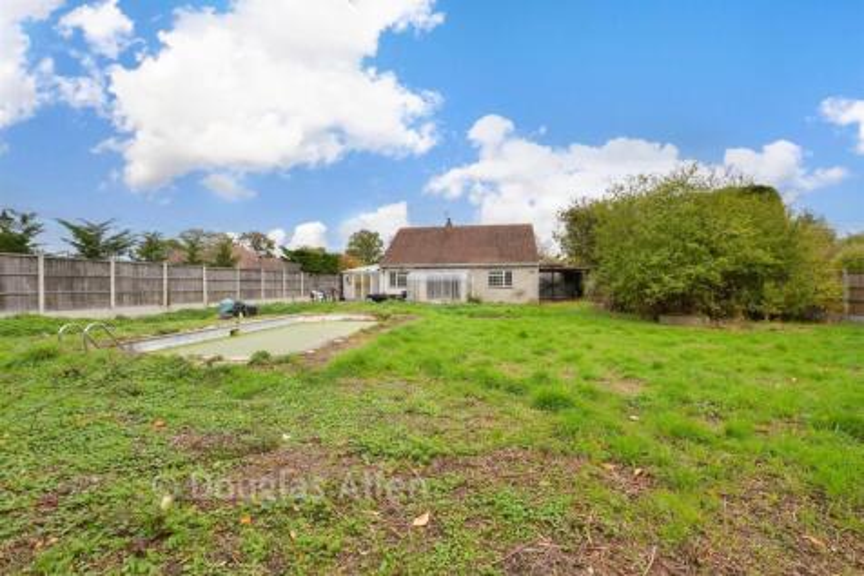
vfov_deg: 77.3
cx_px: 432
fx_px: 360
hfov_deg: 100.4
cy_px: 288
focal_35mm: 15
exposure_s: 1/160
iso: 160
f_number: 8
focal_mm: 10
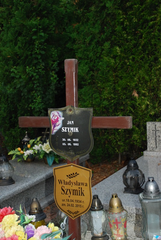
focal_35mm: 72
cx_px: 80
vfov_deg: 28.0
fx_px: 481
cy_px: 120
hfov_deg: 19.0
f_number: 7.1
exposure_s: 1/125
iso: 800
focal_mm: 48
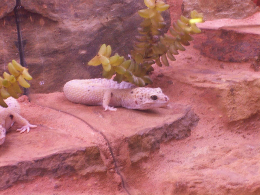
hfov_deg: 18.2
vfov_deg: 13.7
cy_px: 98
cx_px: 130
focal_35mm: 108
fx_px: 811
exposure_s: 1/11.8
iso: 160
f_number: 4.8
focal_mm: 18
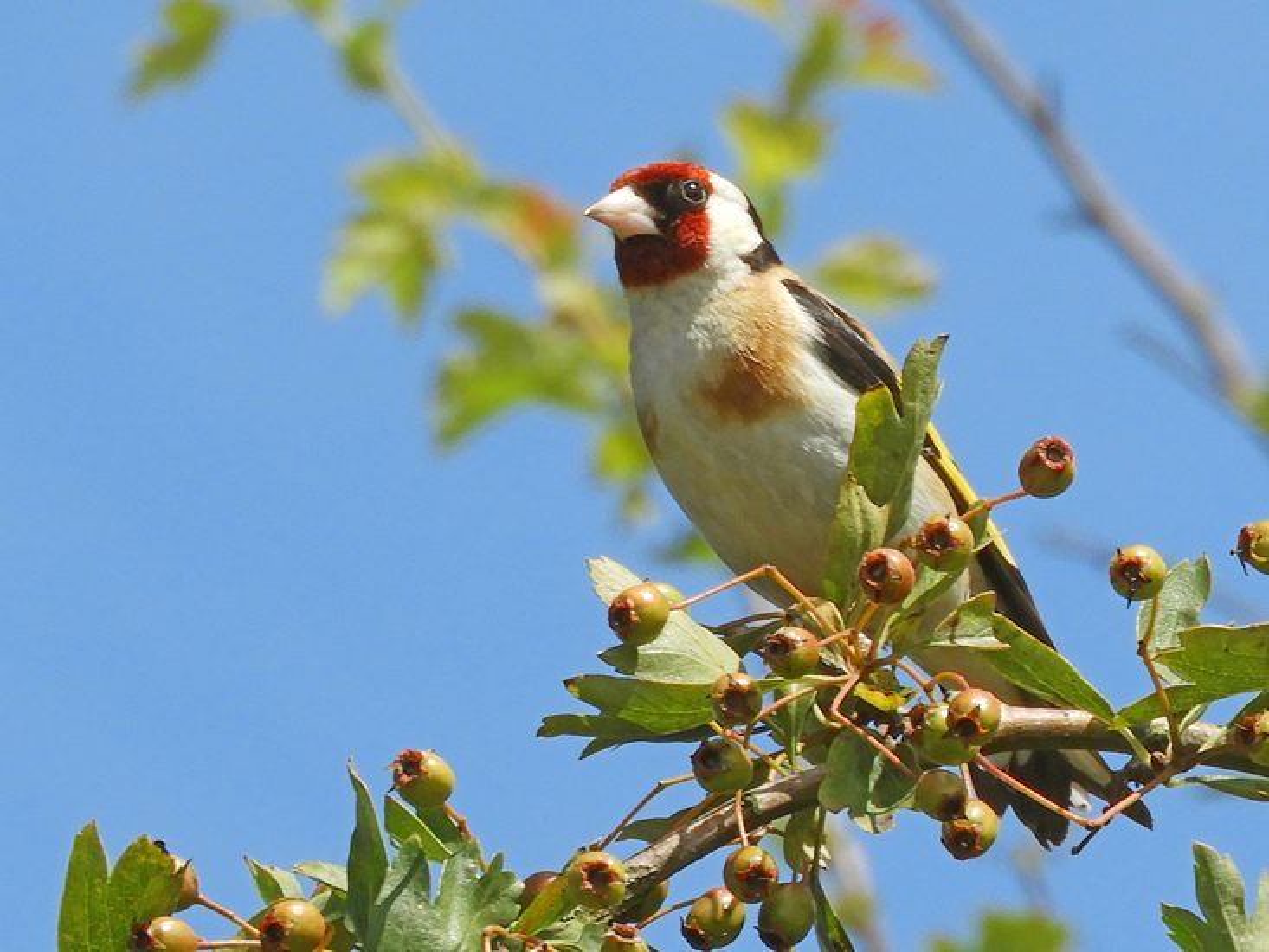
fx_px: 14666
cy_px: 476
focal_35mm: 400
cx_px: 634
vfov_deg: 3.7
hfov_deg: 5.0
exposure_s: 1/400
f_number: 5.6
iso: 100
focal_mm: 71.7
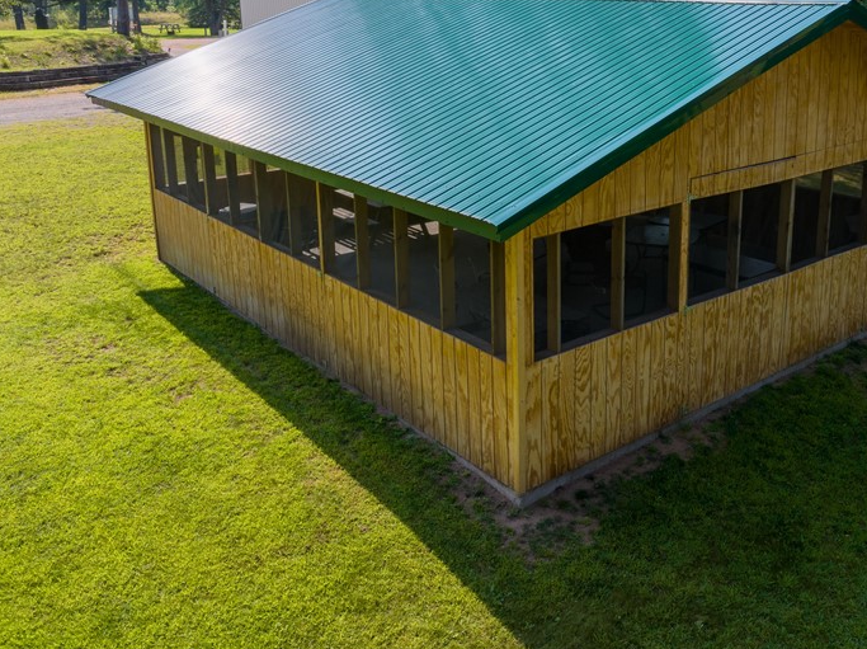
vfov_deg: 38.9
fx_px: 901
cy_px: 194
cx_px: 585
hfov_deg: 50.4
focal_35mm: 36
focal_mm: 12.29
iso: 100
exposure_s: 1/120
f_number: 7.1
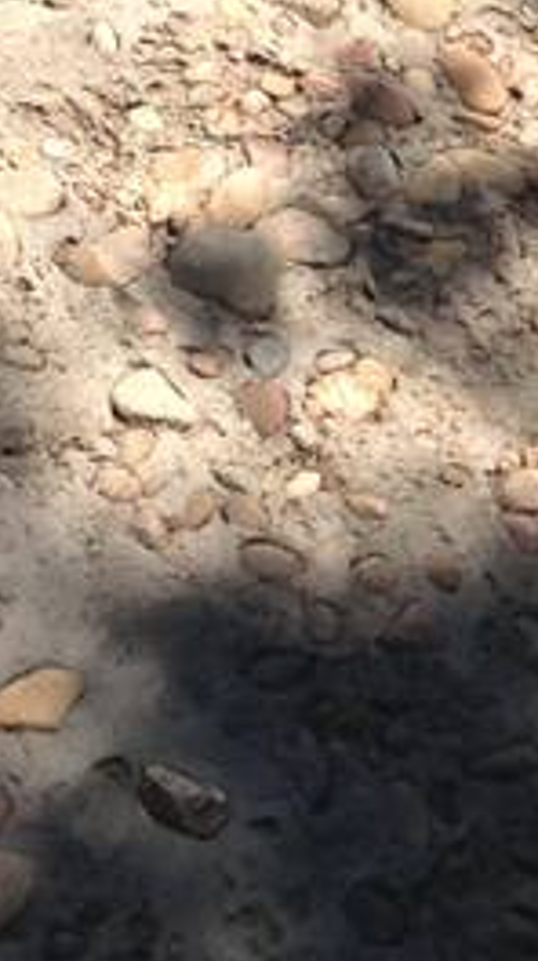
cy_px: -582
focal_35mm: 218
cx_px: 1131
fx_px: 5543
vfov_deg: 9.5
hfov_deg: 5.4
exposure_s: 1/1063
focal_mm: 4.13
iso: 50
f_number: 2.4
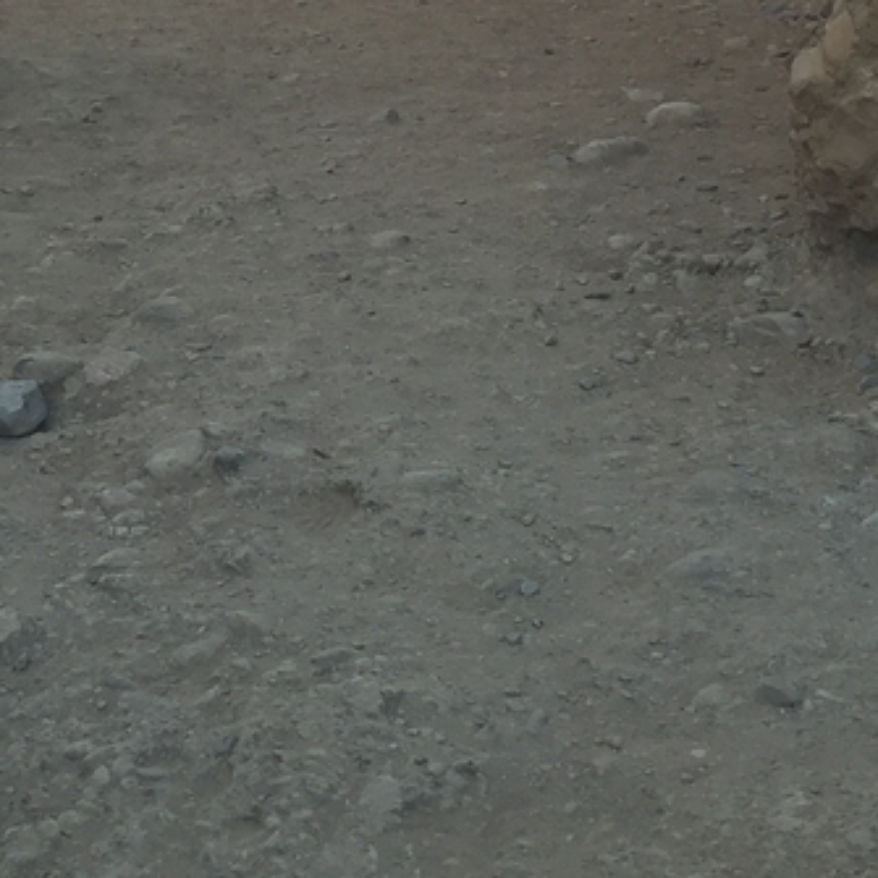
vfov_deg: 16.3
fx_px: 2812
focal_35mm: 98
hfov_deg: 17.2
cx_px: -84
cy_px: -422
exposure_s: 1/100
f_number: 2.2
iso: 32
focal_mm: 4.15
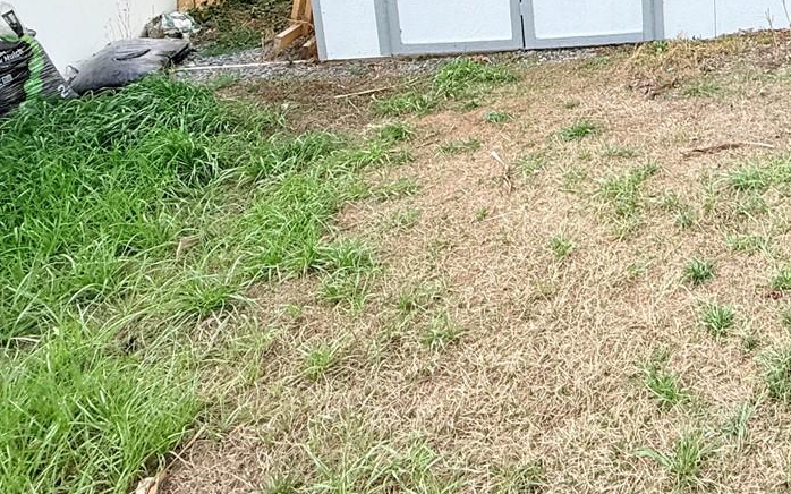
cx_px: 726
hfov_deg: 49.8
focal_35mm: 34
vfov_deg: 31.7
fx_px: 733
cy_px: -86
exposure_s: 1/644
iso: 64
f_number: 2.2
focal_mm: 2.22
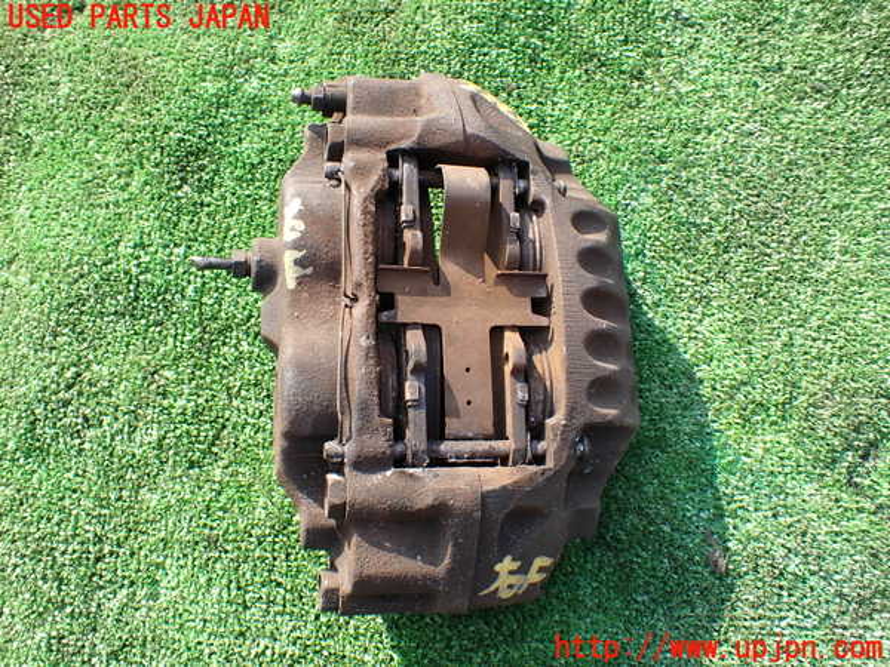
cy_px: 334
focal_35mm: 30
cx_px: 445
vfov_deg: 46.8
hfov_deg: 60.0
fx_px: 771
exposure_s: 1/160
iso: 100
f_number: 3.2
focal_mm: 5.4
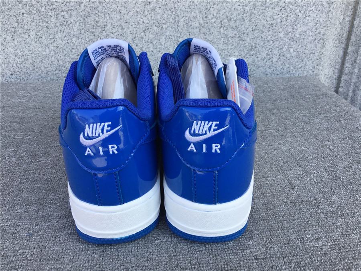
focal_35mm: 31
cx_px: 180
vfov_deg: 45.4
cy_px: 136
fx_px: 323
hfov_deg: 58.4
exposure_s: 1/197
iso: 25
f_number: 2.4
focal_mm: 3.3
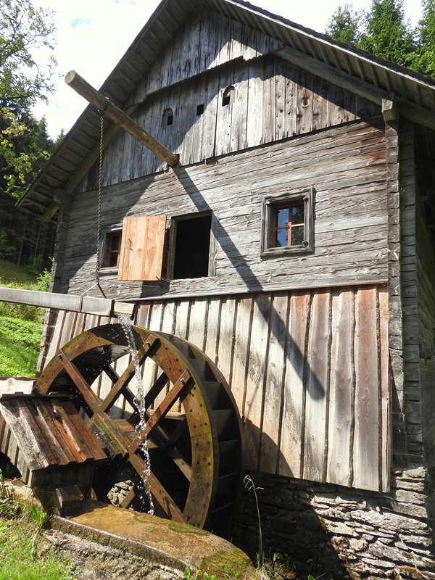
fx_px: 402
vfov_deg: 71.6
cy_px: 290
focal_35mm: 24
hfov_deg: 56.8
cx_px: 218
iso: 100
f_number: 2.8
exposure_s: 1/1000
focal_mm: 4.3
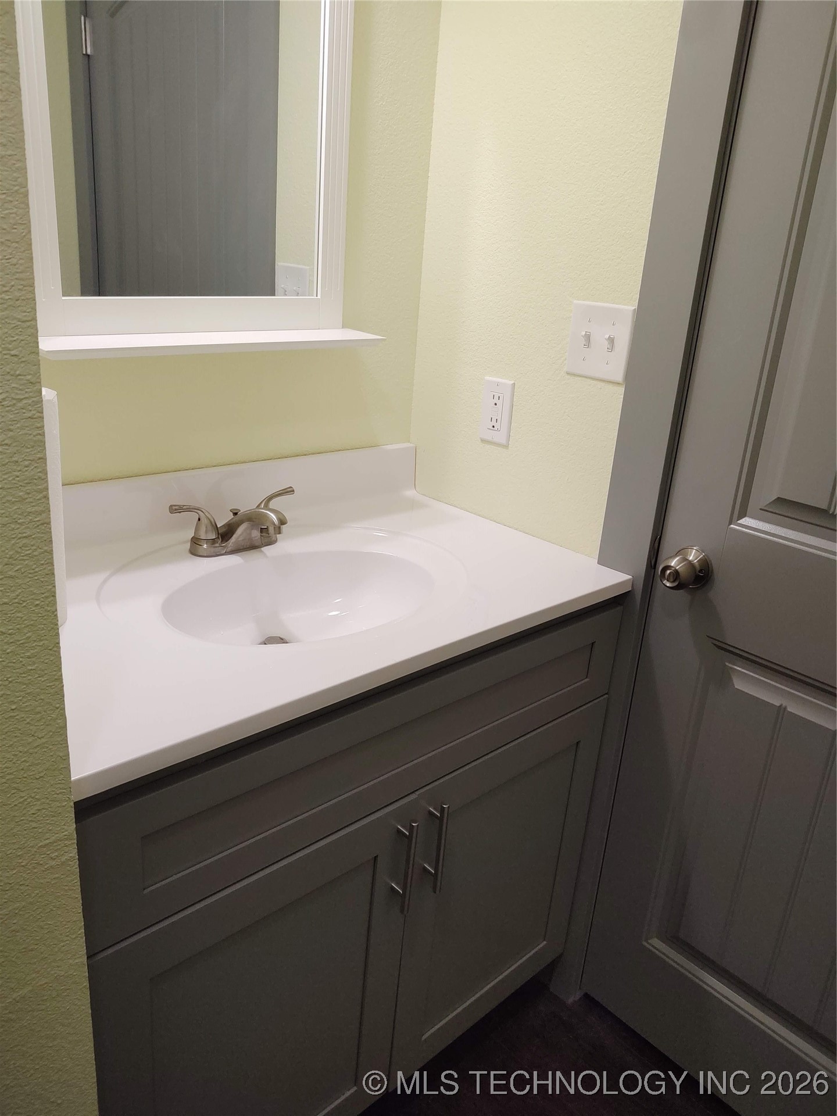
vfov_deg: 65.3
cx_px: 418
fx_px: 870
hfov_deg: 51.4
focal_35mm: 27
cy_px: 558
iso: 192
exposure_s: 1/120
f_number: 1.7
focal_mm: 4.75
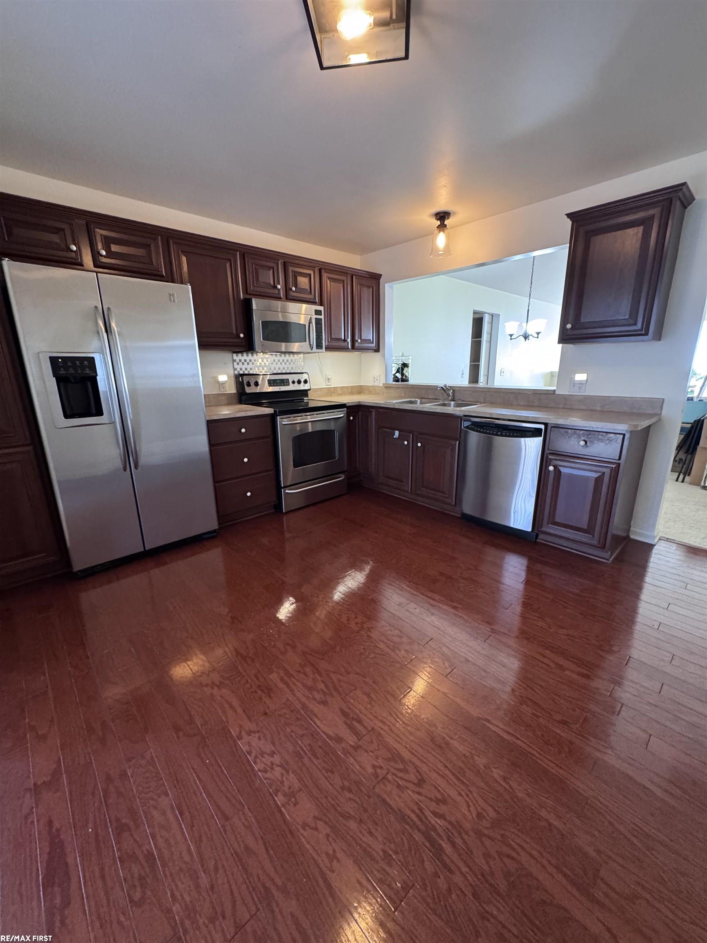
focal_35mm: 14
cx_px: 354
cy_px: 472
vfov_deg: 102.1
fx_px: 381
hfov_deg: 85.7
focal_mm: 2.22
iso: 500
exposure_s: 1/60
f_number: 2.2
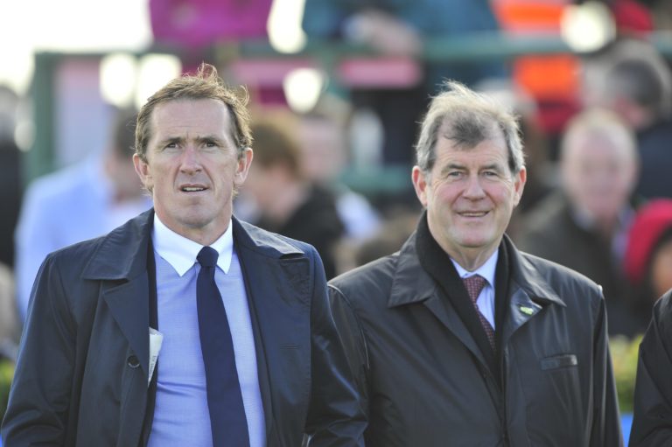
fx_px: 7835
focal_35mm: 420
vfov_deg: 3.3
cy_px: 224
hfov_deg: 4.9
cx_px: 336
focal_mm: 420
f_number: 4.5
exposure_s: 1/640
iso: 400
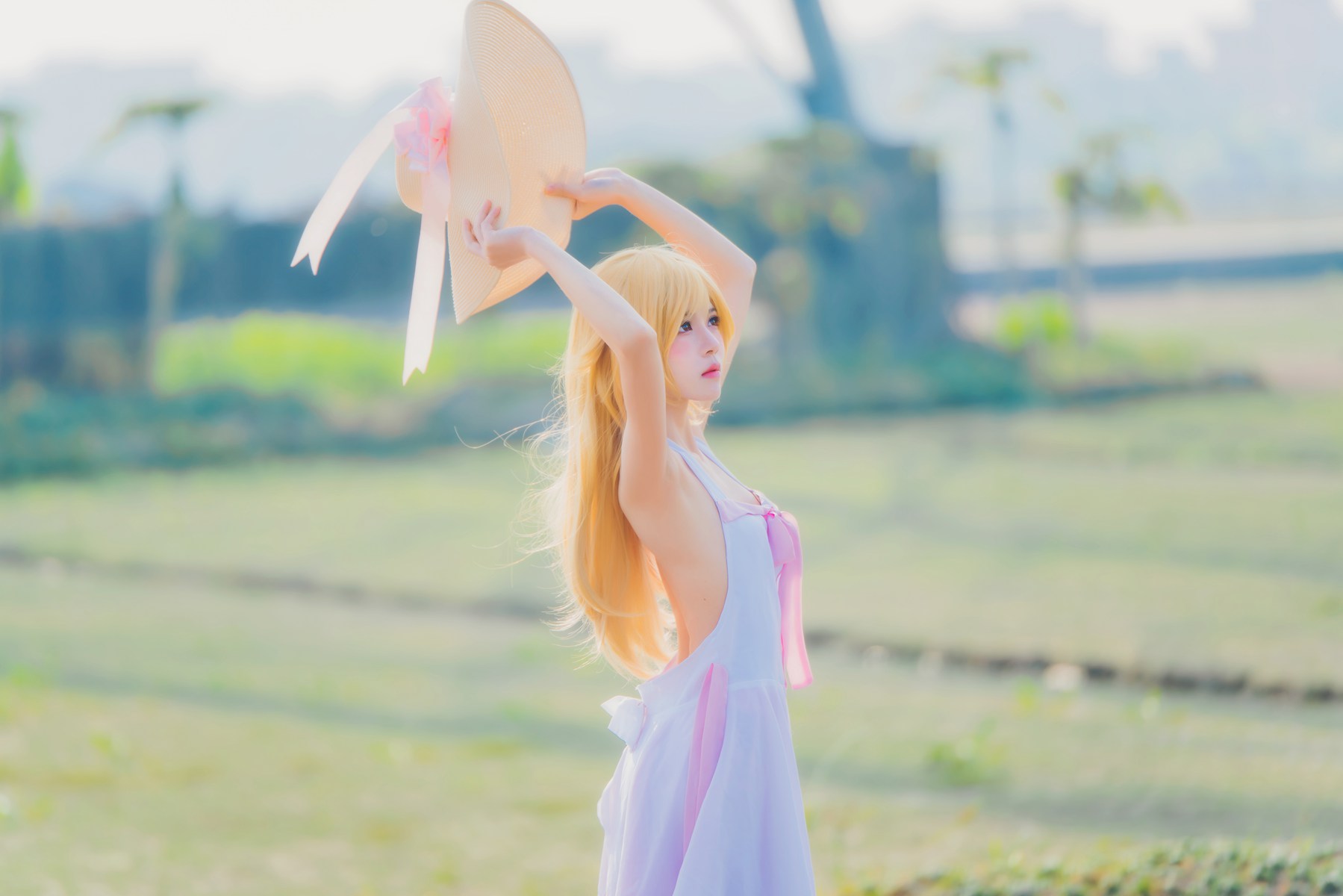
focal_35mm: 191
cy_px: 448
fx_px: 7126
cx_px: 672
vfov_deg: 7.2
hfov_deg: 10.8
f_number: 2.8
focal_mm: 191
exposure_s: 1/800
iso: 80
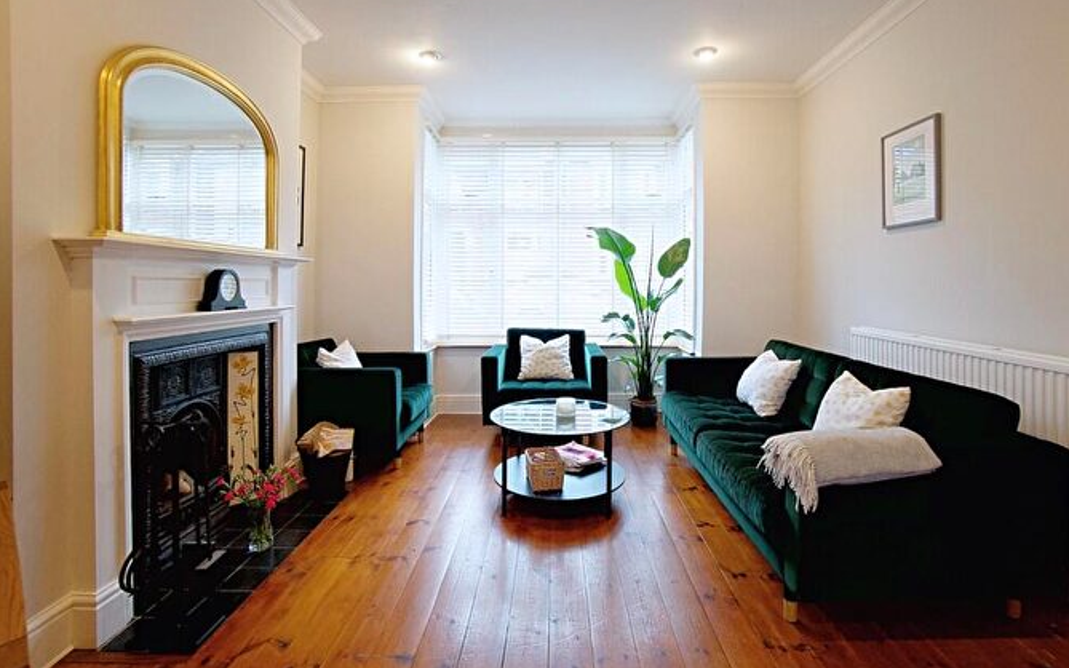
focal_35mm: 16
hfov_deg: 97.8
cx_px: 556
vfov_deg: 71.1
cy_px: 304
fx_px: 466
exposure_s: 1/160
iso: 1000
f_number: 4
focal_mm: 10
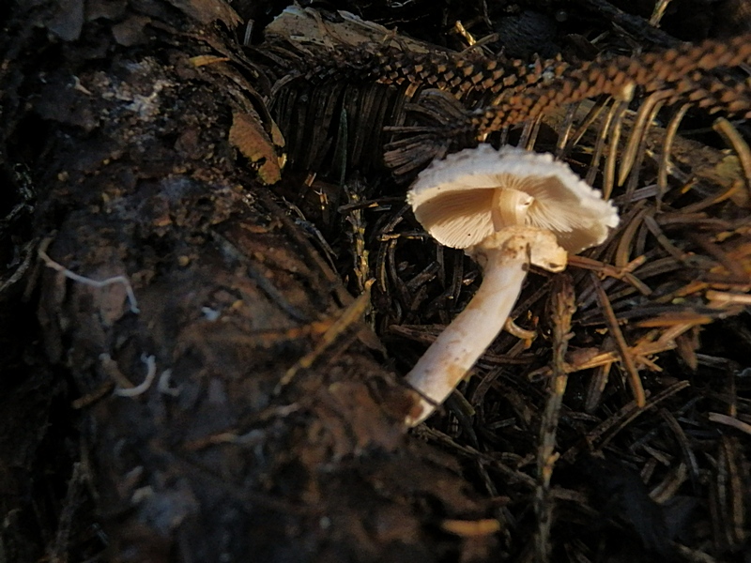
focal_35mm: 37
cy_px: 282
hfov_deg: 50.1
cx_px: 376
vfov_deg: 38.7
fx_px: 803
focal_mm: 6.7
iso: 800
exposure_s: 1/50
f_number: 3.9
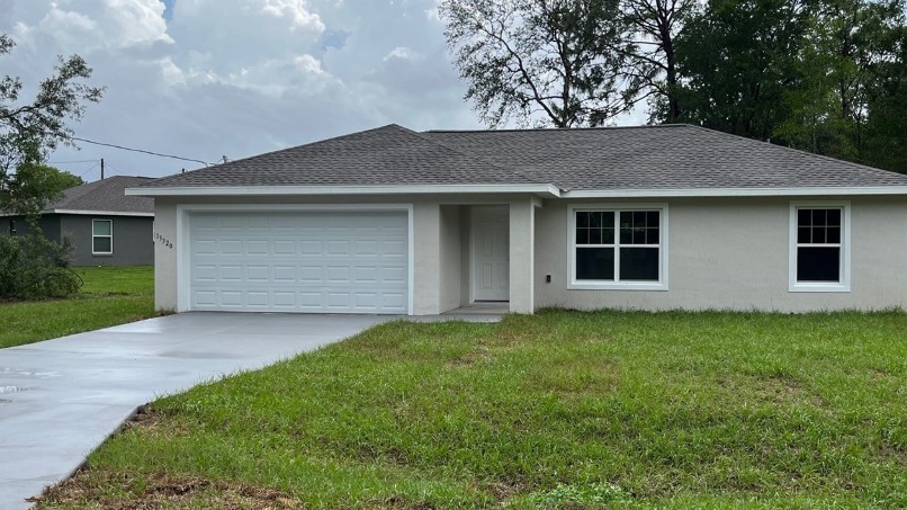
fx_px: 866
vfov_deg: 32.8
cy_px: 261
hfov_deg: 55.2
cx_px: 490
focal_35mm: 36
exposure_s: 1/2899
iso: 50
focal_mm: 5.1
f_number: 1.6
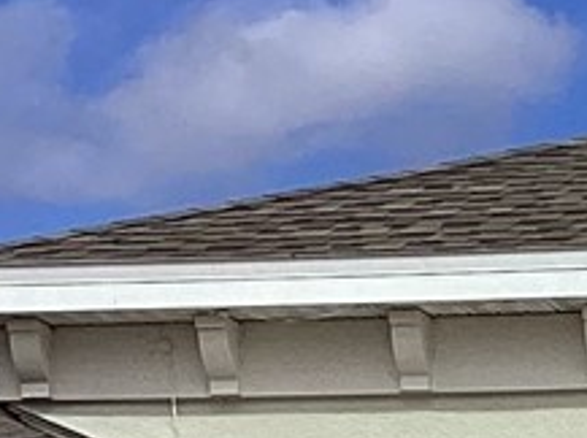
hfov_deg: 8.4
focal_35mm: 229
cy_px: 1100
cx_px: 944
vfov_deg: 6.2
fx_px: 3877
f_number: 2.4
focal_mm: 3.3
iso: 25
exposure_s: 1/3021
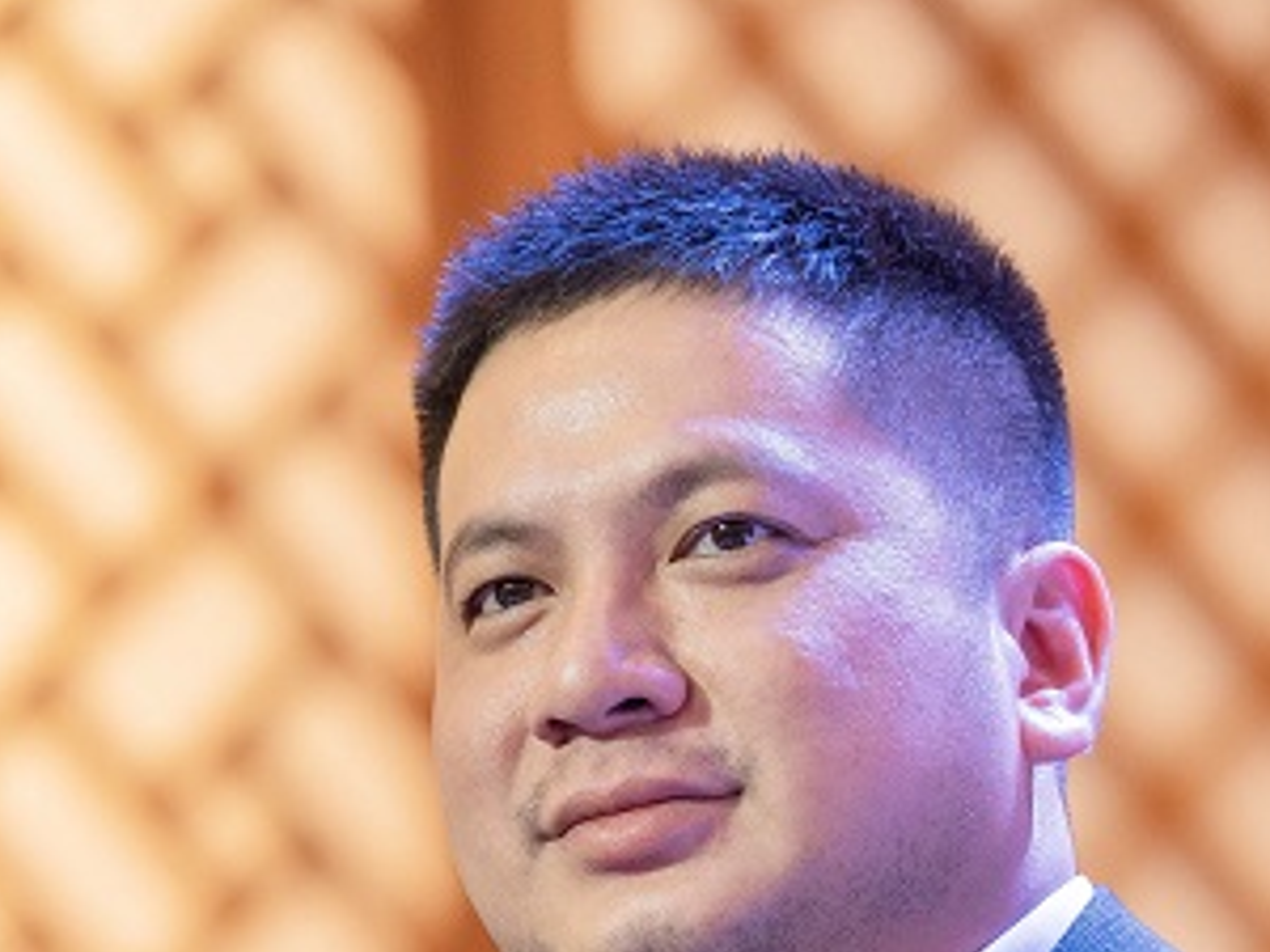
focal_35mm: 467
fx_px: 17133
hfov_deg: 4.2
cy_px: 1151
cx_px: 184
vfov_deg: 3.2
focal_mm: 146
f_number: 2.8
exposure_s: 1/200
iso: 640
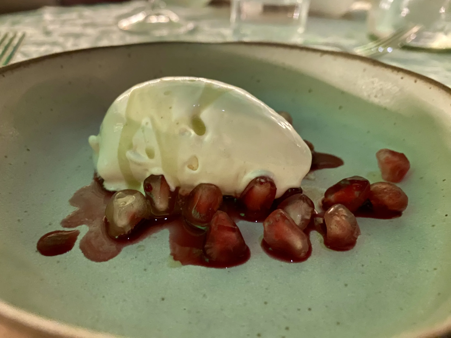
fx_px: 339
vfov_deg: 53.1
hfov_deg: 67.3
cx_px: 226
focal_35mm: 26
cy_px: 169
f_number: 1.8
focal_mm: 4.25
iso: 500
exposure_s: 1/8
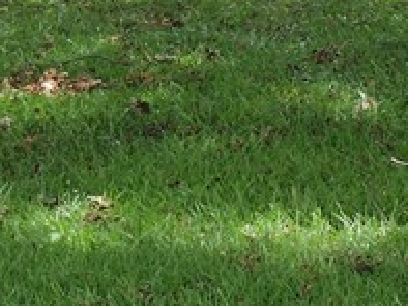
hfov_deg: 6.8
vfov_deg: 5.1
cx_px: 715
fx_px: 3373
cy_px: -289
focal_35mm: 286
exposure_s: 1/200
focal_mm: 9.9
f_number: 4
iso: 100
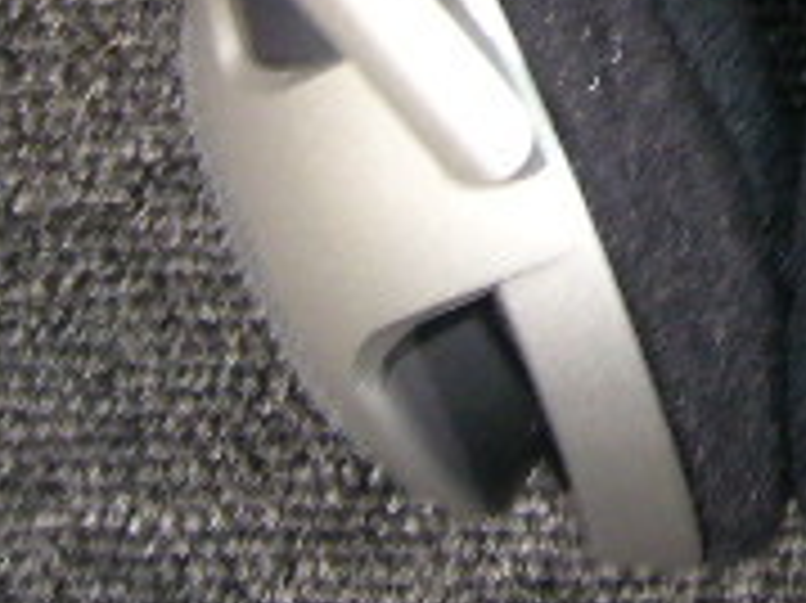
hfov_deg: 15.4
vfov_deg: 11.3
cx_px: 847
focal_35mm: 125
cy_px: -360
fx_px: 2909
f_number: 2.8
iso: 200
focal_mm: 5.8
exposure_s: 1/15
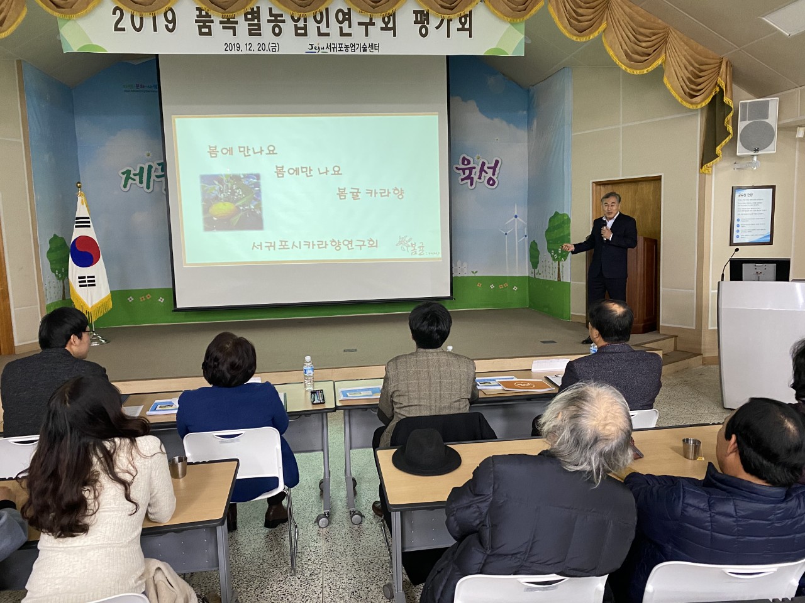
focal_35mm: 26
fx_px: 605
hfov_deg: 67.3
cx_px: 402
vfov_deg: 53.1
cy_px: 302
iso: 500
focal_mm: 4.25
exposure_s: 1/60.2
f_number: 1.8
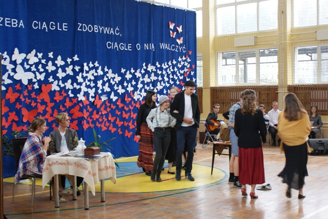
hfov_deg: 37.8
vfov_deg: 25.8
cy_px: 110
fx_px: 479
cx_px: 164
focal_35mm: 52
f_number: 5.6
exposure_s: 1/20
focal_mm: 35
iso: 400
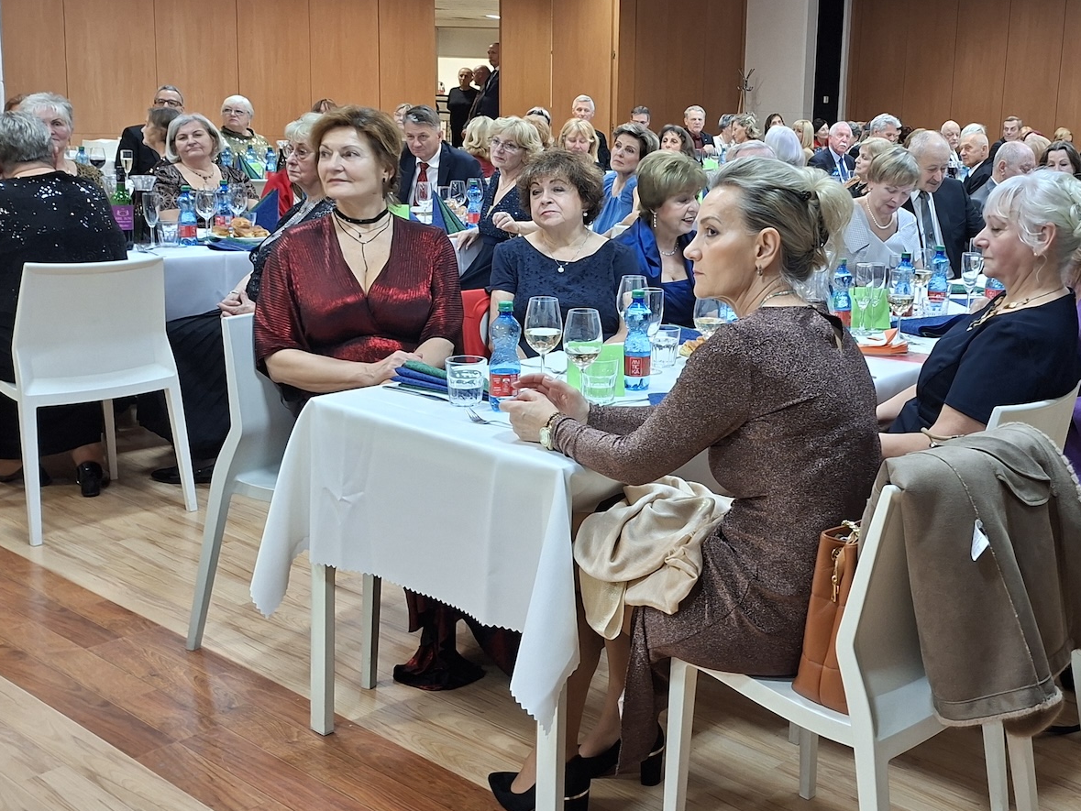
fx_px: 1218
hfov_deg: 46.8
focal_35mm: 39
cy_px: 308
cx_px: 748
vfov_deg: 36.6
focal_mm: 5.54
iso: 320
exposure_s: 1/33
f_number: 1.8
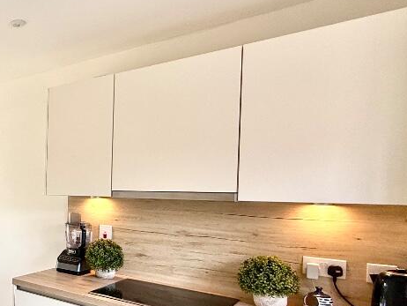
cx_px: -28
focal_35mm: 31
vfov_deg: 44.9
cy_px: 199
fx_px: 365
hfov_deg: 45.6
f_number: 2.2
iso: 50
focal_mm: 2.22
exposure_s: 1/99
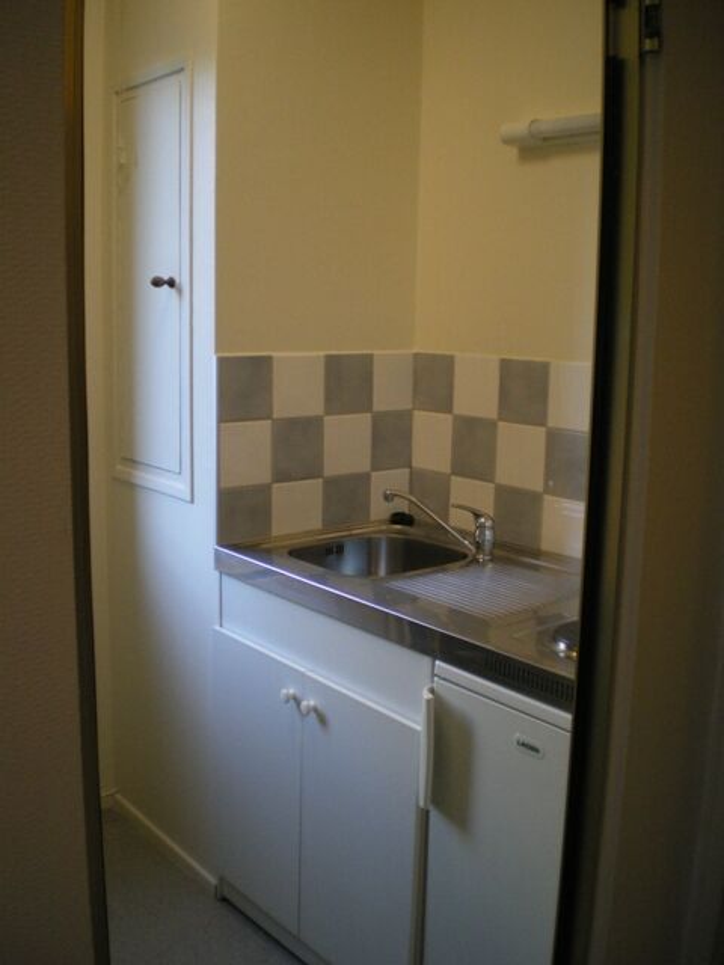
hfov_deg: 39.7
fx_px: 1004
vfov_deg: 51.4
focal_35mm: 36
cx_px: 362
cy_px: 482
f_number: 3.1
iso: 320
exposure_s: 1/50
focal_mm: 6.3
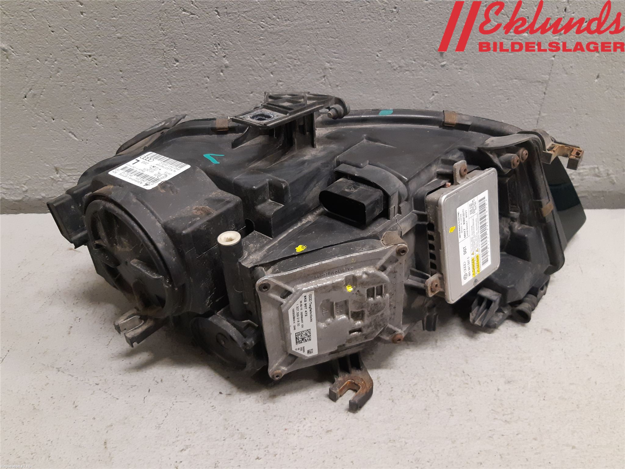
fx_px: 469
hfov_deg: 67.3
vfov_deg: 53.1
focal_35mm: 26
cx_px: 312
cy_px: 234
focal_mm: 3.93
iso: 250
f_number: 1.7
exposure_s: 1/50
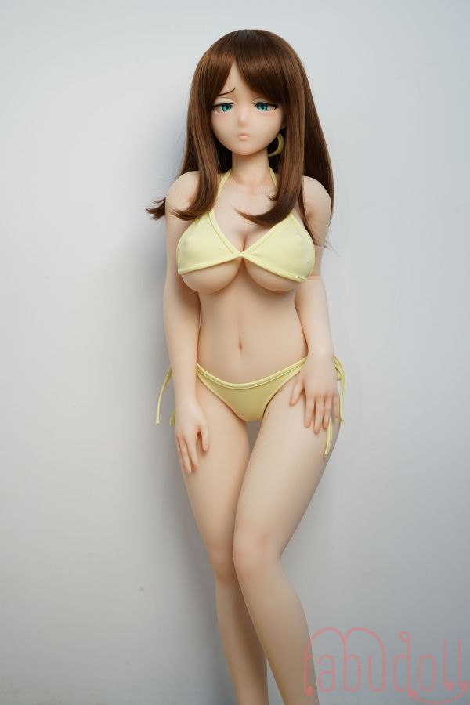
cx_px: 235
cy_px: 352
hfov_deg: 37.9
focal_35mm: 35
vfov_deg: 54.4
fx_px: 685
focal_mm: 35
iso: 400
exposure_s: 1/100
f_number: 4.5
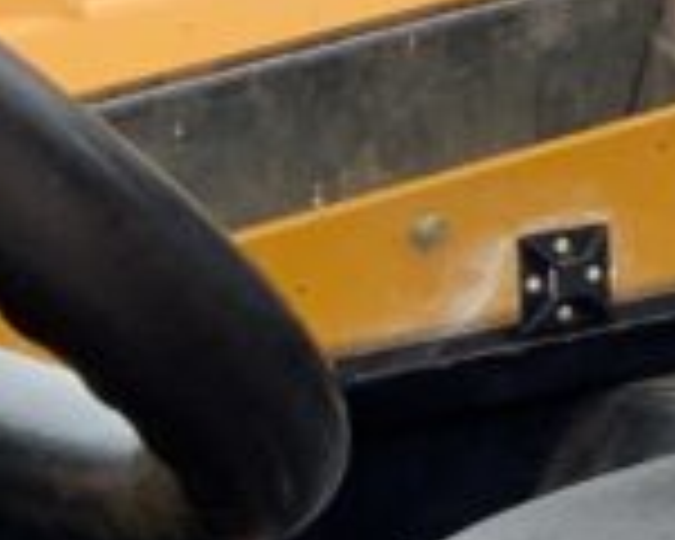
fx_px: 3856
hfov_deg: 8.7
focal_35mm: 193
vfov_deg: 7.9
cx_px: 1868
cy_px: -86
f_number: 1.8
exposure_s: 1/122
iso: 16
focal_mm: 3
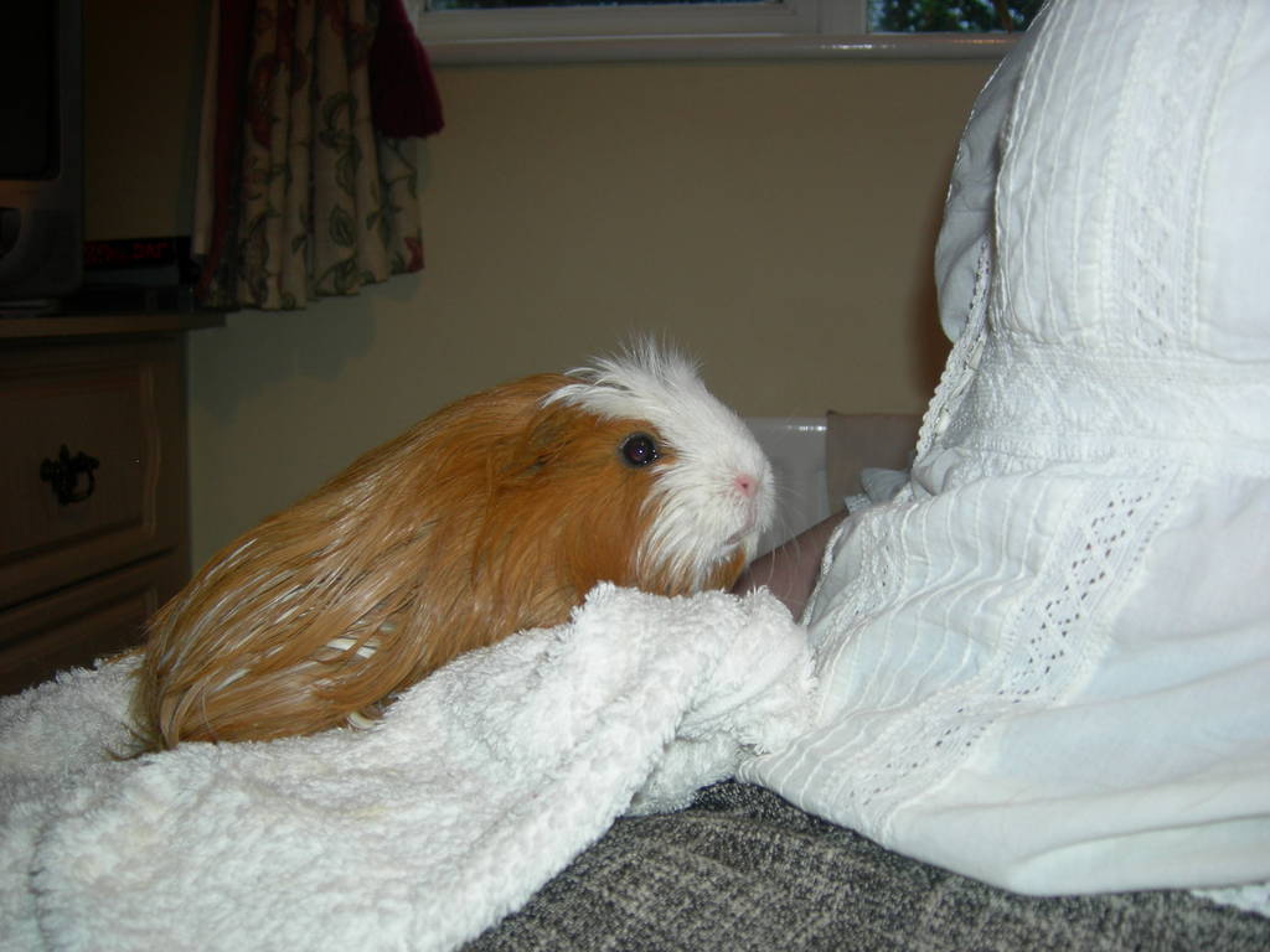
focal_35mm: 38
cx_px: 635
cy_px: 476
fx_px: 1394
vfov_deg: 37.7
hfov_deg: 49.0
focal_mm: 8
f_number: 2.8
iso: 64
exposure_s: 1/60.1
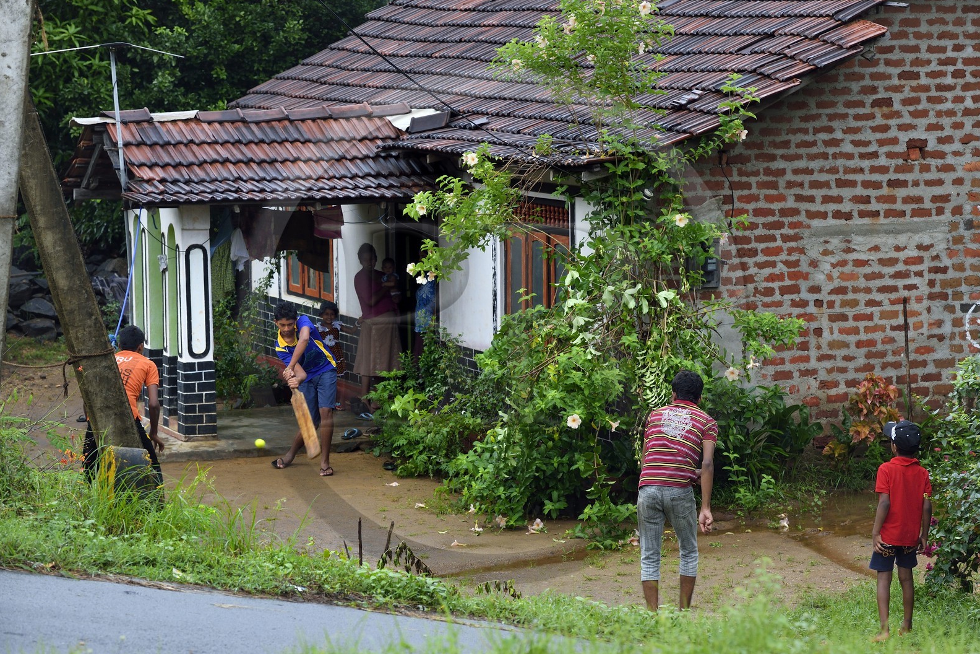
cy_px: 326
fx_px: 2804
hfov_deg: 19.8
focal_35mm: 103
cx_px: 491
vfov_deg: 13.3
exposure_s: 1/250
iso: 800
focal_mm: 102
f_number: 6.3
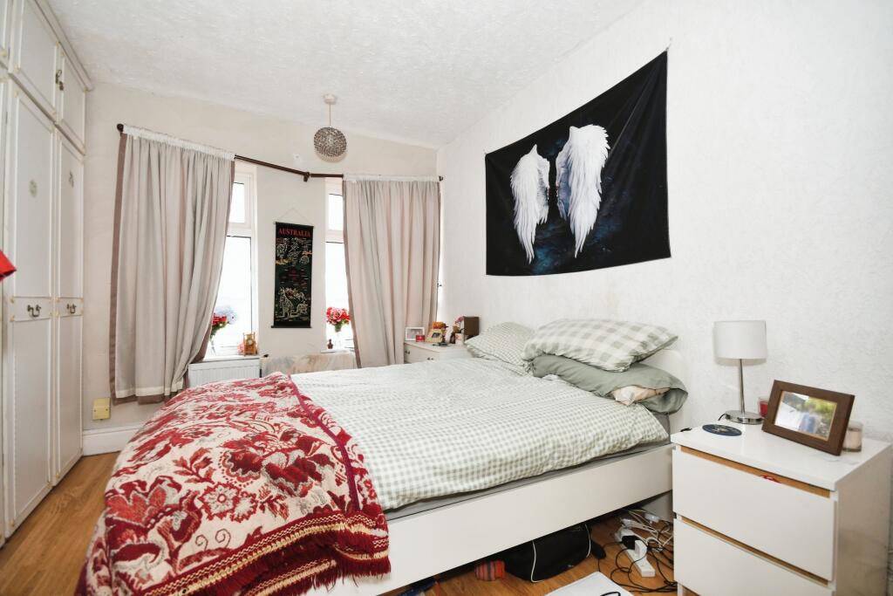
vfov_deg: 77.3
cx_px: 446
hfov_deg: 100.4
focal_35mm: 15
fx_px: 372
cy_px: 298
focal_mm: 10
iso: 400
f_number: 8
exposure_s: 1/60
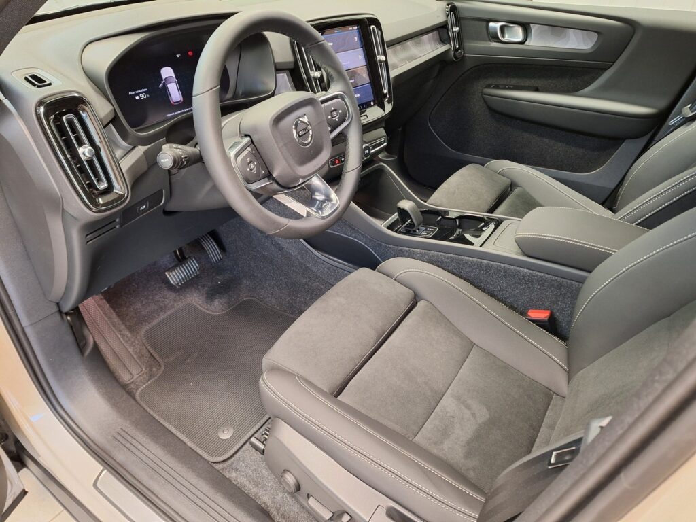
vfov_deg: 58.9
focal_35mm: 23
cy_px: 261
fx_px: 462
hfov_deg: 73.9
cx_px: 348
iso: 400
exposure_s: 1/20
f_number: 1.8
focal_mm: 5.54
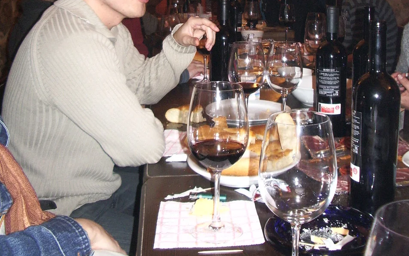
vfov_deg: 24.7
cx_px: 206
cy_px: 1
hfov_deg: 40.3
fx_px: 557
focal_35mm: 50
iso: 200
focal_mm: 5.8
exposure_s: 1/15
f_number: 2.6
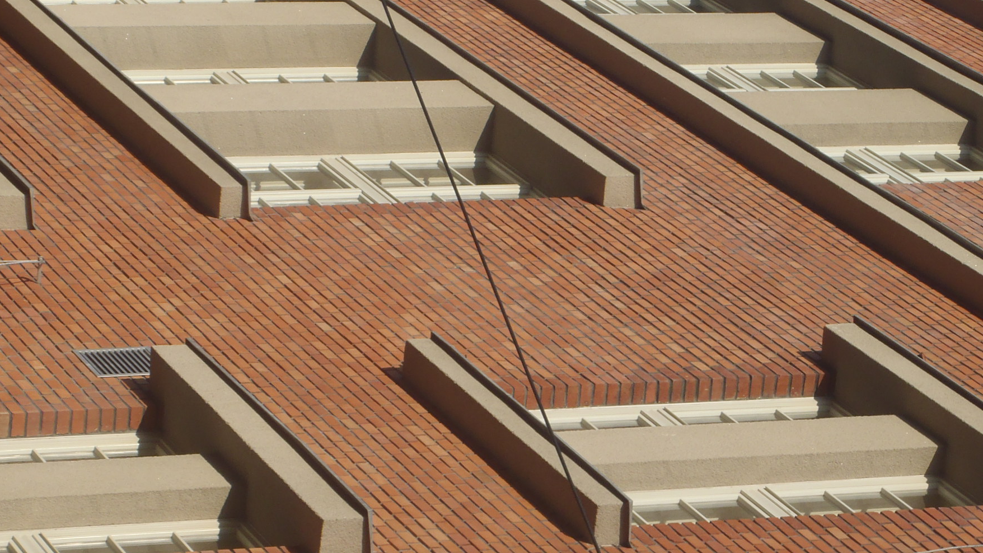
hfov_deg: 13.3
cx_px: 374
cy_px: 25
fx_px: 4223
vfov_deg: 7.5
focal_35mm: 162
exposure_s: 1/400
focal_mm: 18.2
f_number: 6.3
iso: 64
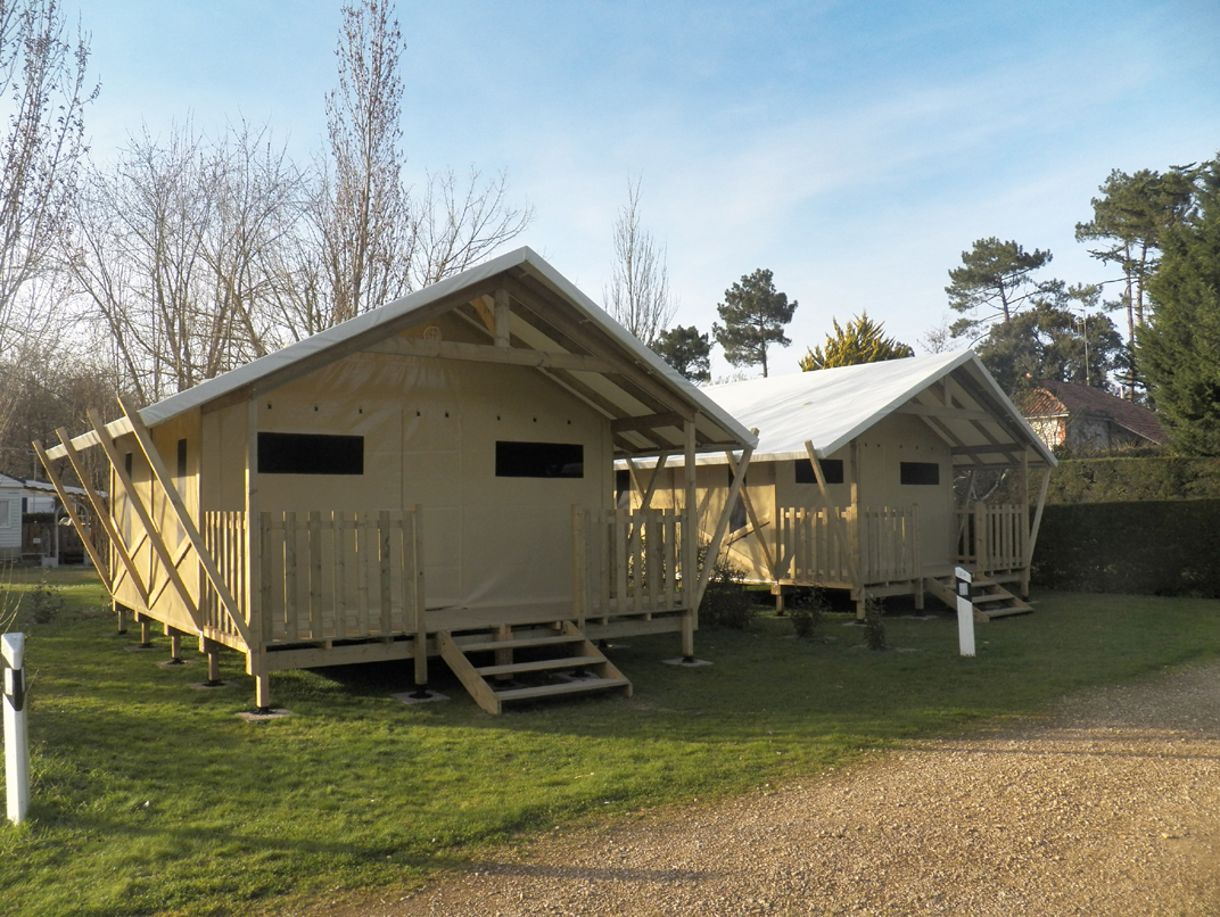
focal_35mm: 28
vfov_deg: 49.8
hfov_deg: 63.4
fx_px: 988
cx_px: 610
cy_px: 458
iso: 125
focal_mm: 4.9
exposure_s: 1/1000
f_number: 4
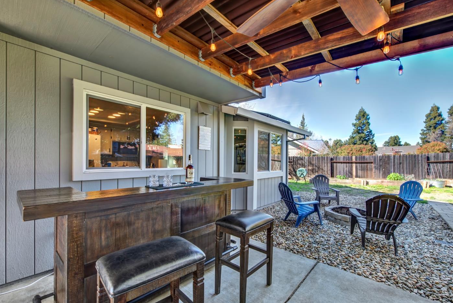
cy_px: 161
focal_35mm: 15
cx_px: 233
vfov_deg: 77.3
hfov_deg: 100.3
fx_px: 189
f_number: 14
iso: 100
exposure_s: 1/10
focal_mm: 14
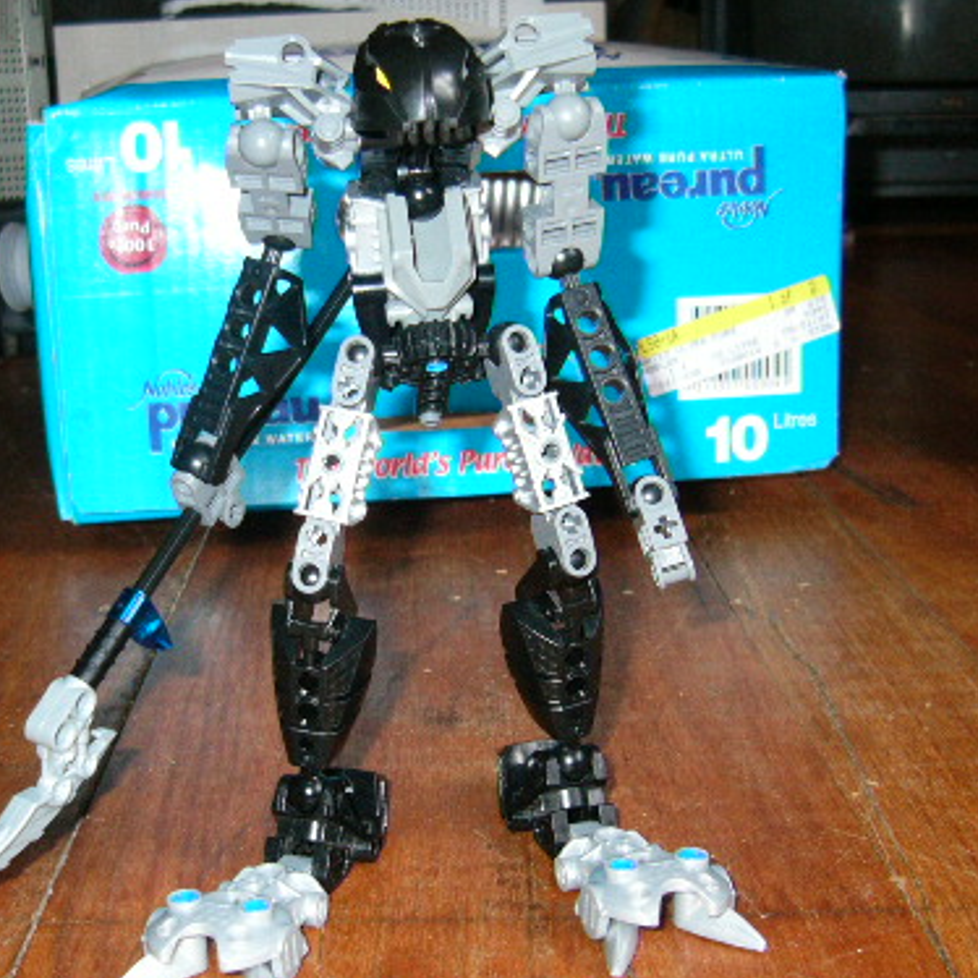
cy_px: 473
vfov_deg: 32.2
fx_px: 1694
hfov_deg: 32.1
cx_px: 408
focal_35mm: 53
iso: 100
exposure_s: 1/60
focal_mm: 5.8
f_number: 2.8
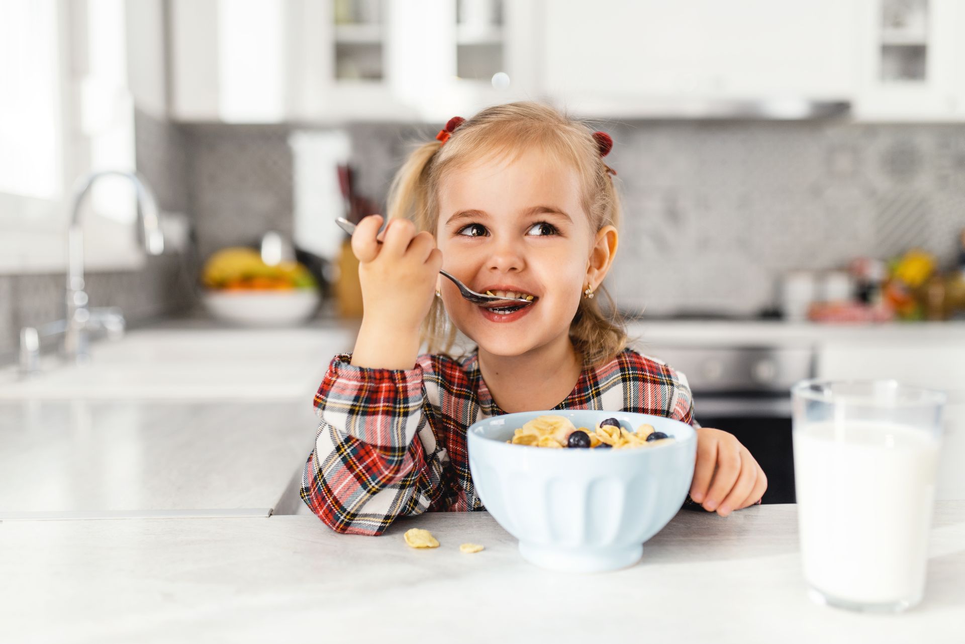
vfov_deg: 37.9
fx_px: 939
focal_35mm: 35
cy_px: 322
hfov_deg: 54.4
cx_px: 482
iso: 125
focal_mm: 35
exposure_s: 1/60
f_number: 2
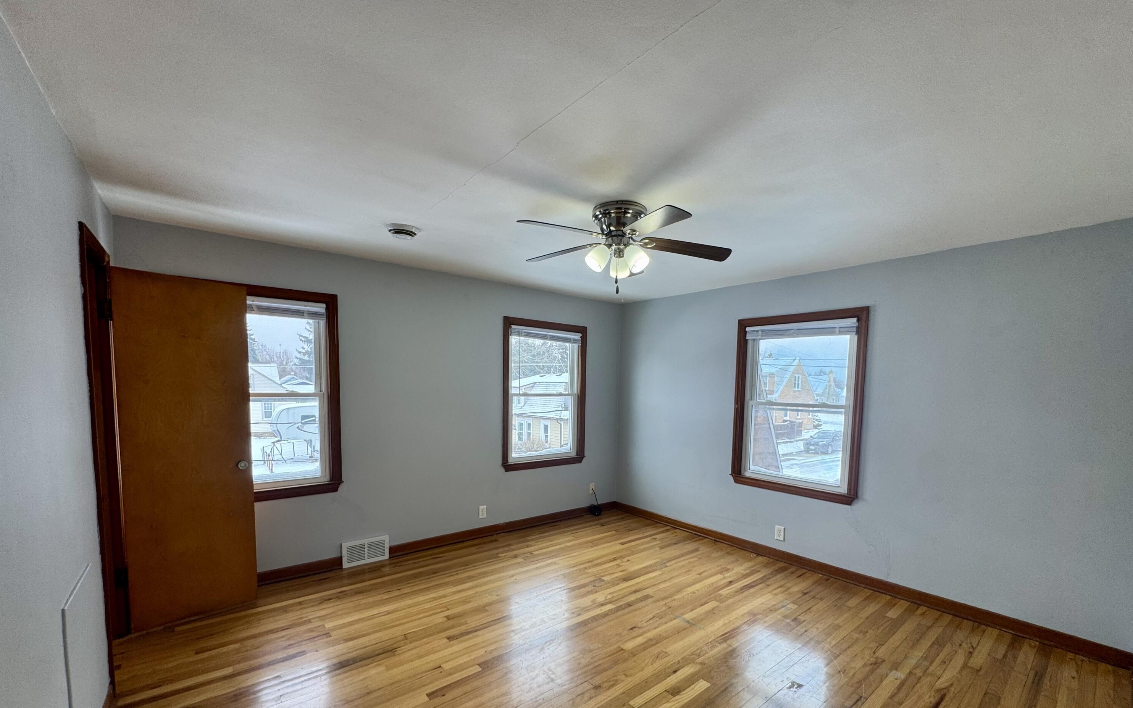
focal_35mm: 15
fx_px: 463
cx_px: 568
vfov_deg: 74.0
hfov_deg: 101.5
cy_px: 423
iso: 64
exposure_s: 1/120
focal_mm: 2.22
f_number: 2.2
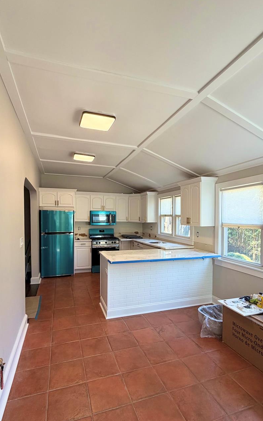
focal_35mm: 18
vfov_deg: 91.0
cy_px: 225
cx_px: 127
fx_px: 206
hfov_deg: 65.0
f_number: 2.2
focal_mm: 2.22
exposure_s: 1/120
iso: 100
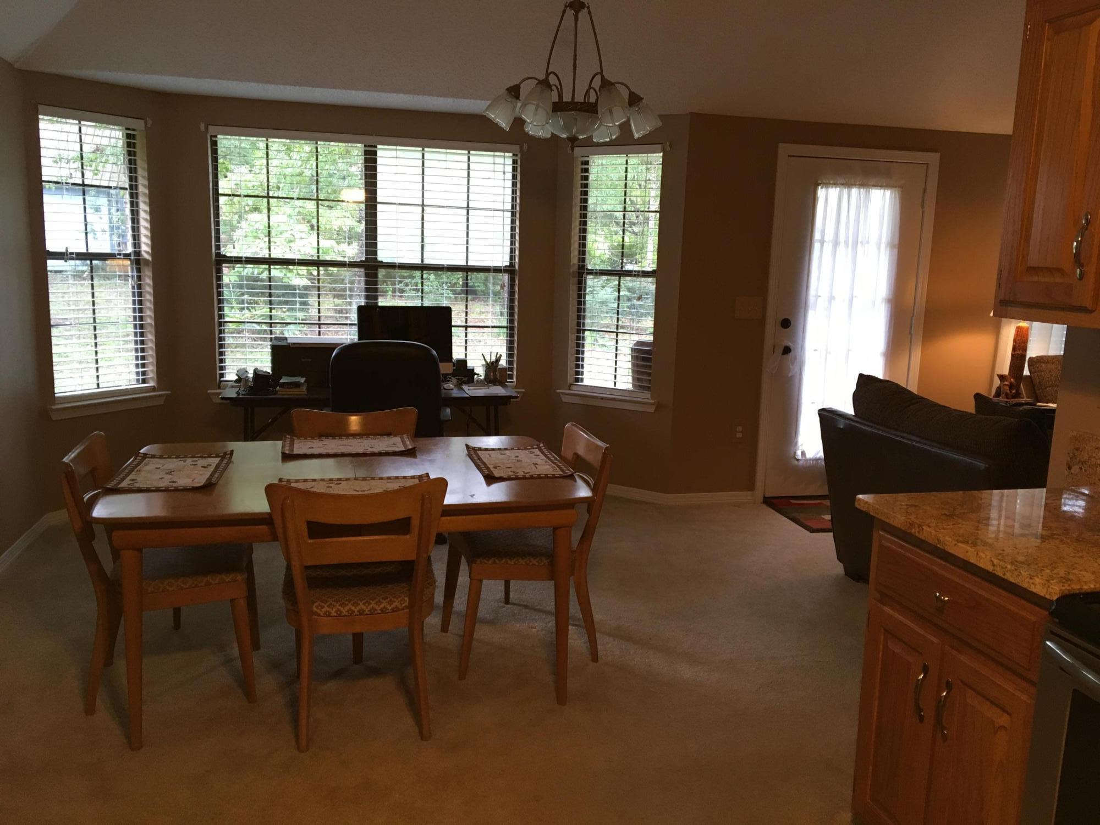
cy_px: 412
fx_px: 922
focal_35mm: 29
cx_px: 550
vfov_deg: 48.2
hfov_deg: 61.7
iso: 80
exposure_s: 1/30
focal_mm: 4.15
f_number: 2.2
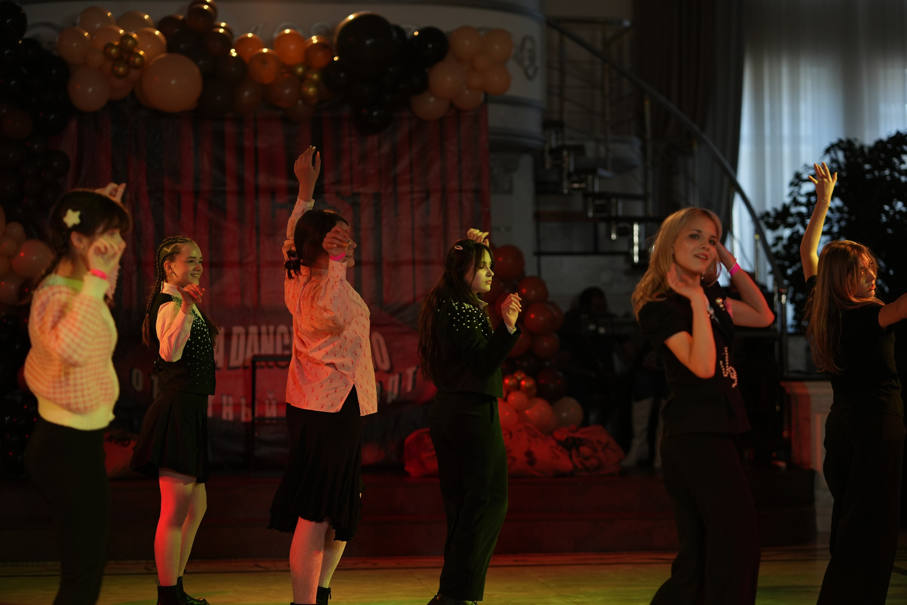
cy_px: 302
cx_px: 454
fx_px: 2141
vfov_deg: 16.1
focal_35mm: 85
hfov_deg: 23.9
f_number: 2.2
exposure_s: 1/400
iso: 800
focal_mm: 85
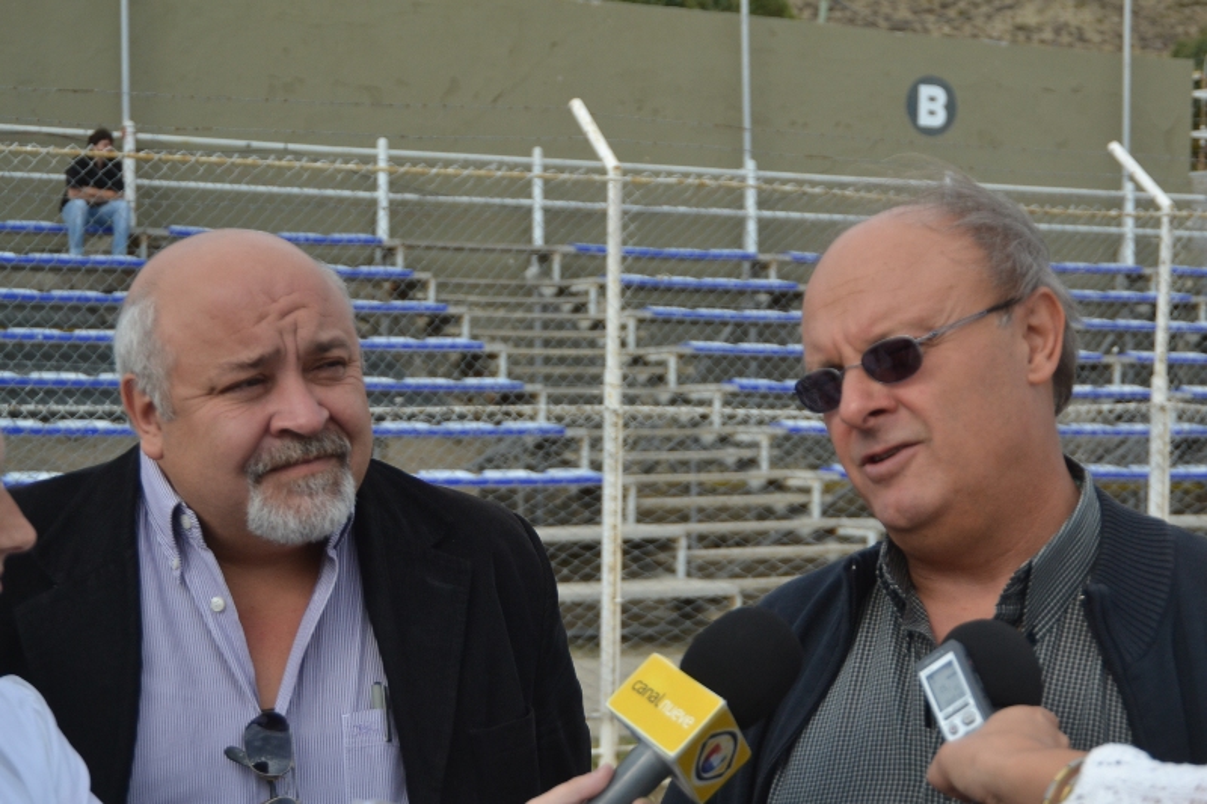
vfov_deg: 20.2
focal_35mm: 68
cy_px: 402
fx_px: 2263
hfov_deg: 29.9
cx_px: 604
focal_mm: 45
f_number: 6.3
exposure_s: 1/1600
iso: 400
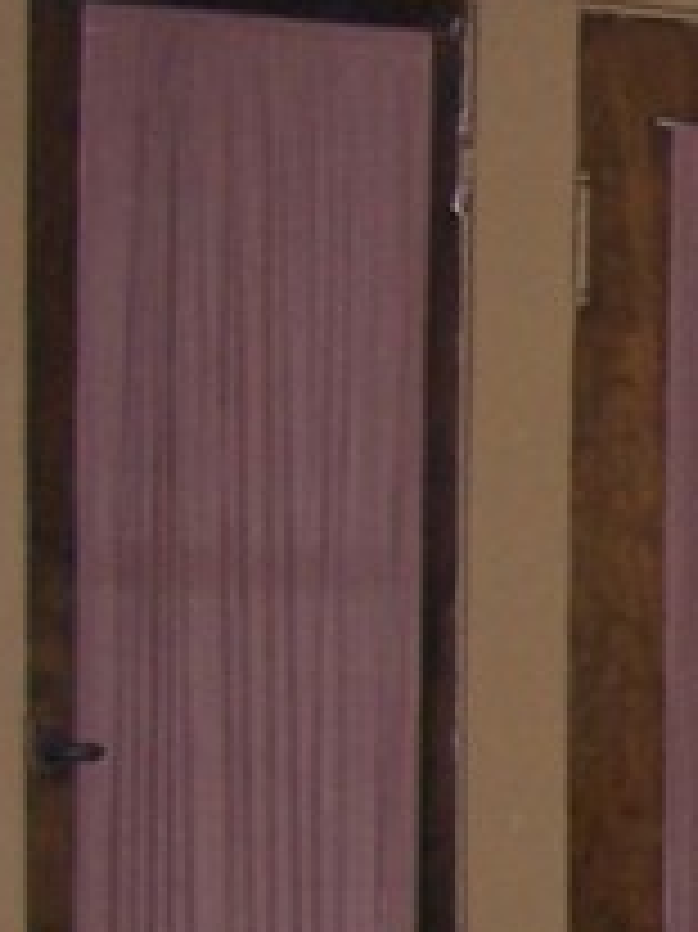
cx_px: 2103
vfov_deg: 11.6
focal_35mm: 168
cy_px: 1067
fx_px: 4521
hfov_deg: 7.7
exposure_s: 1/60
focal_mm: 5.6
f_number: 2.7
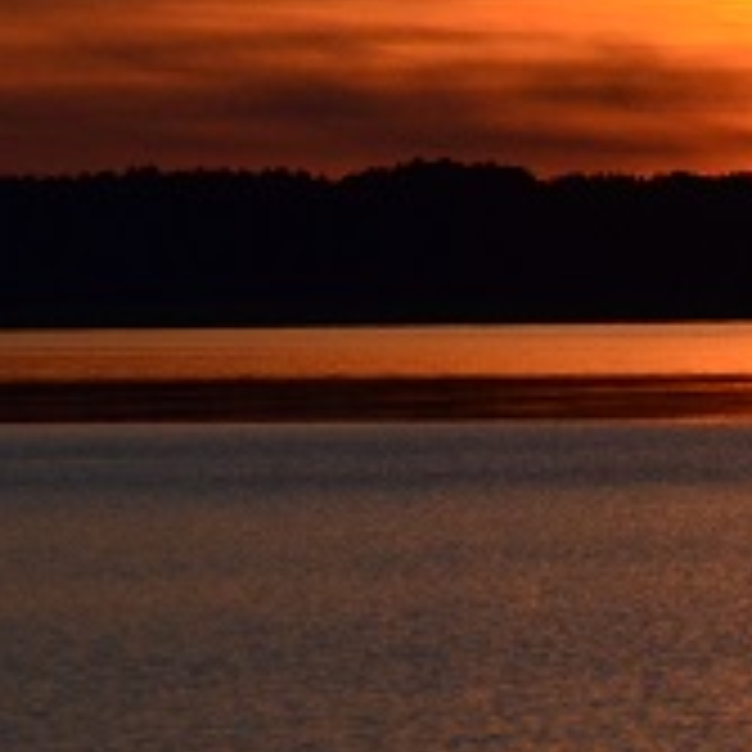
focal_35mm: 656
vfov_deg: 2.7
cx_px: 1693
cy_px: -36
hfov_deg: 2.7
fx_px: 16123
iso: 720
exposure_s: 1/8000
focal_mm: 86
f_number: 4.5
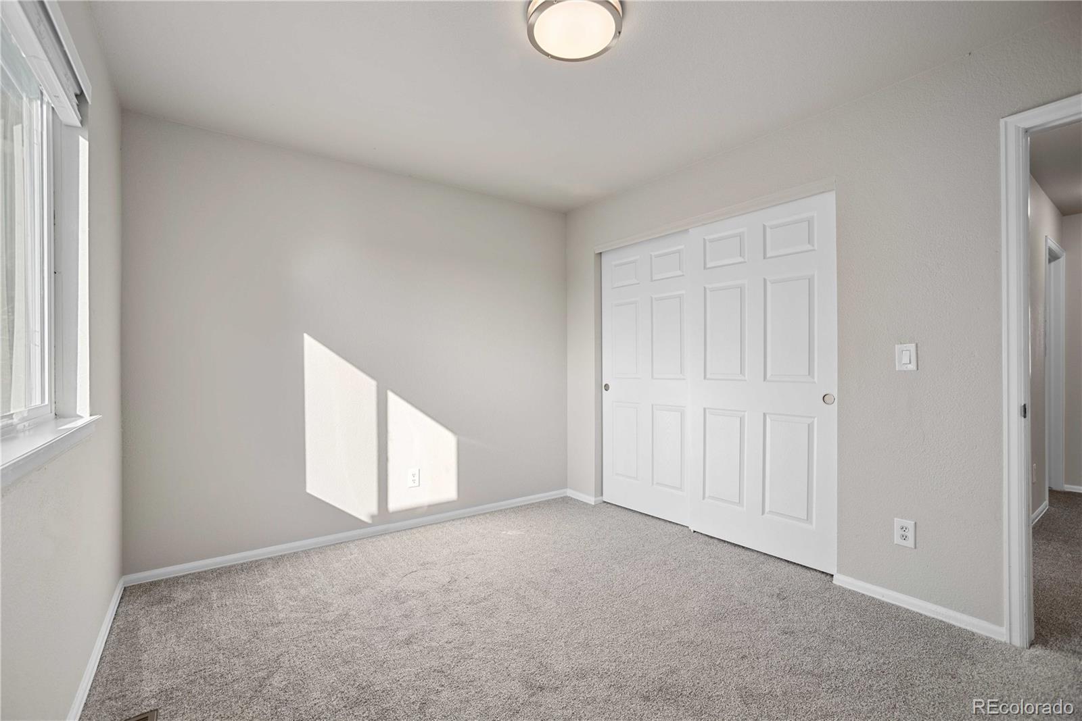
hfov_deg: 100.4
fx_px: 451
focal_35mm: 15
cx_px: 541
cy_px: 360
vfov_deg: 77.3
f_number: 9
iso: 100
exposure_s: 1/20
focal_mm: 15
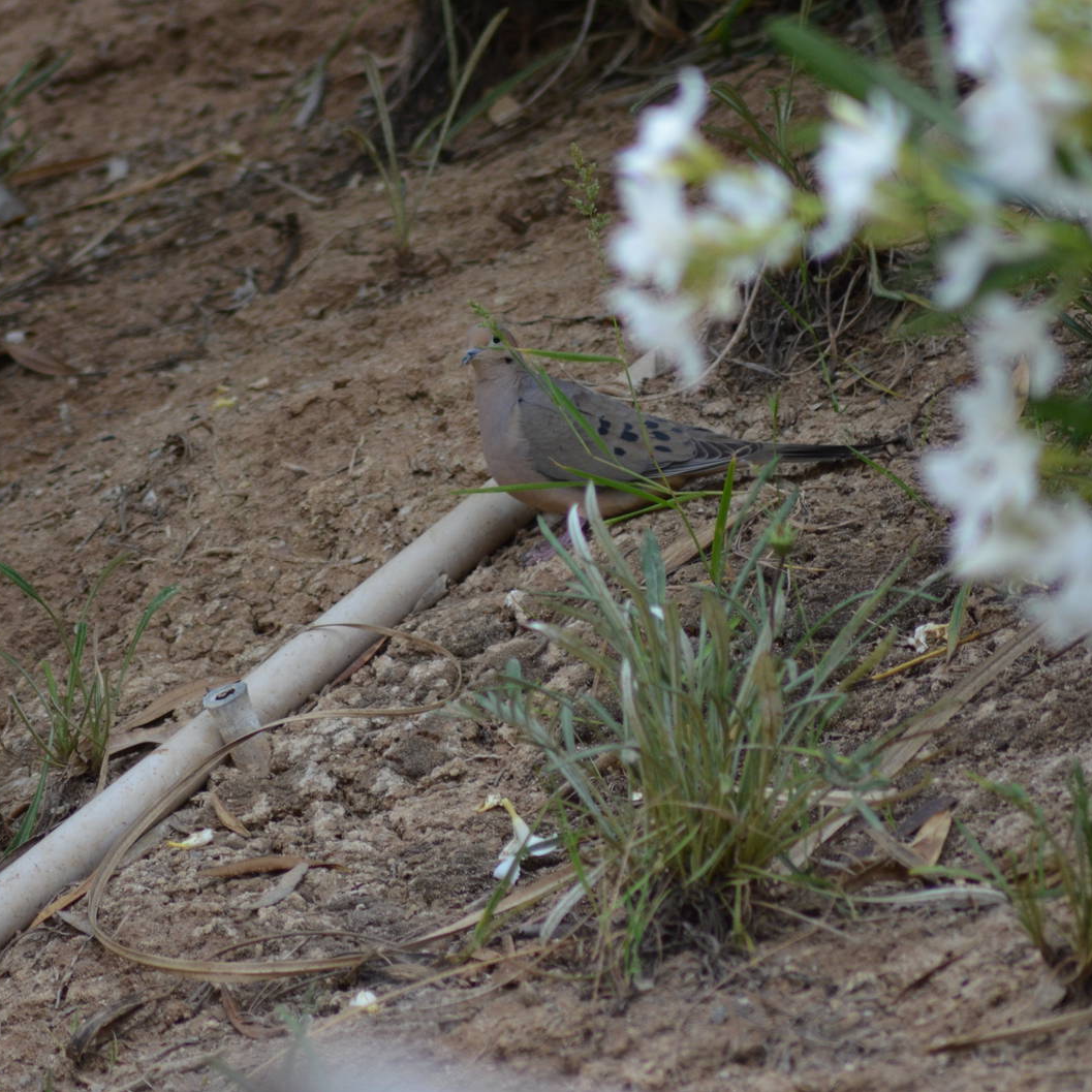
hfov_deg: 3.0
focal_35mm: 578
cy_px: 547
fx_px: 20629
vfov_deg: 3.0
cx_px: 384
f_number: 5.6
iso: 800
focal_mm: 300
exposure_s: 1/640
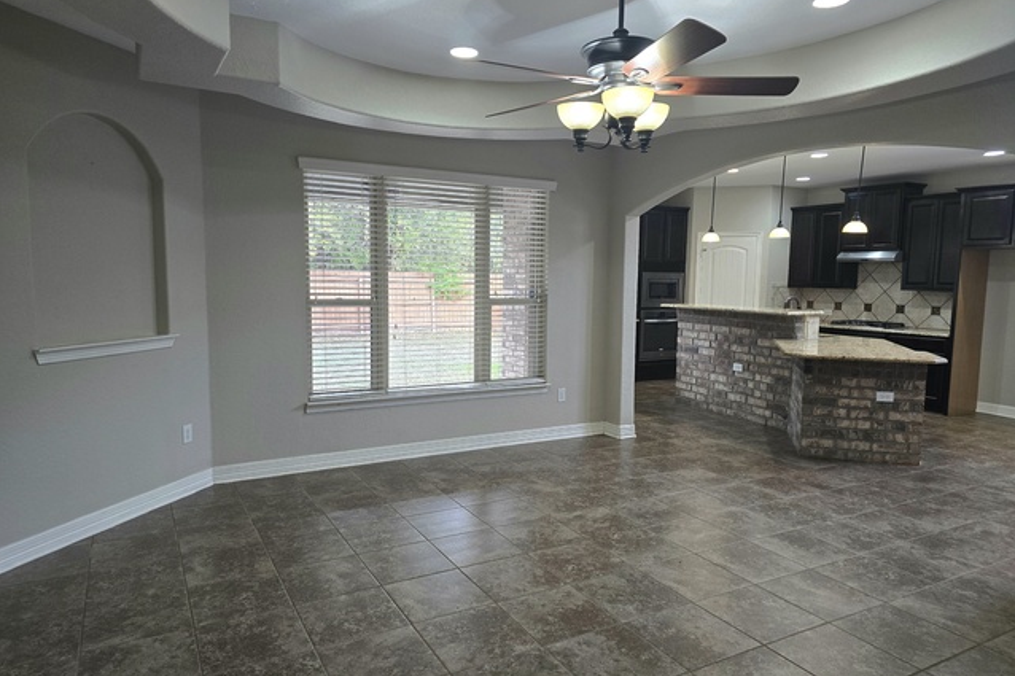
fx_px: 676
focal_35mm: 24
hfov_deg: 73.8
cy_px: 339
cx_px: 508
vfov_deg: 53.1
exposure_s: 1/120
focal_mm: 6.3
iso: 200
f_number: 1.7
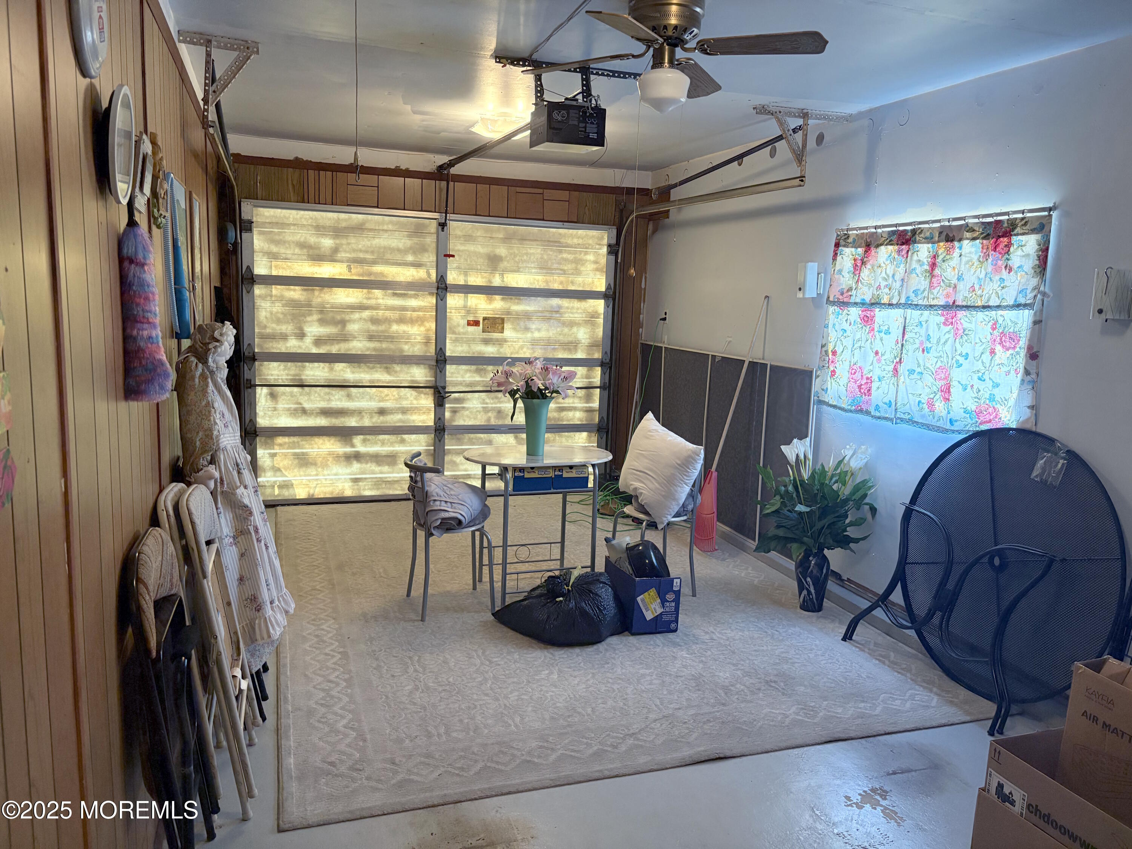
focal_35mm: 26
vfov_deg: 53.1
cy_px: 424
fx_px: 850
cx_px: 566
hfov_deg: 67.3
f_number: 1.6
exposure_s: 1/60
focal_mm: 5.96
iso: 400
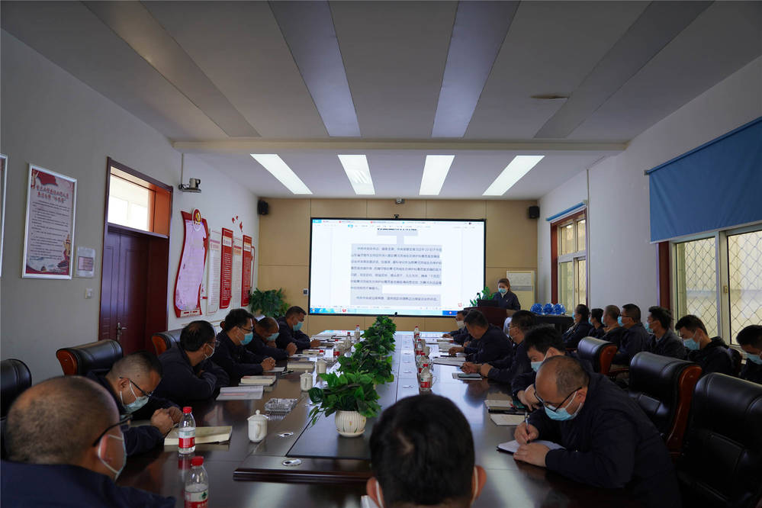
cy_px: 254
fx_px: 508
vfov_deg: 53.1
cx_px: 381
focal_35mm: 24
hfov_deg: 73.7
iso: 160
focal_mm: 24
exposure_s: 1/60
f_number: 4
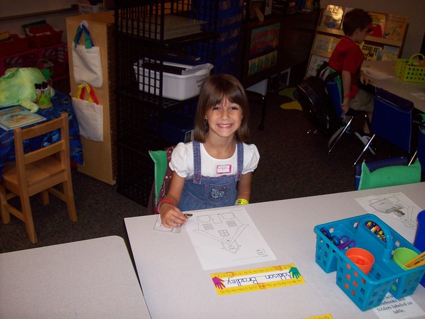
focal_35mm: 36
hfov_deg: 51.4
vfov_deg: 39.7
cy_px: 160
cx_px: 212
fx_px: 442
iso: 80
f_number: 2.7
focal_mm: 6
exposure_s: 1/64
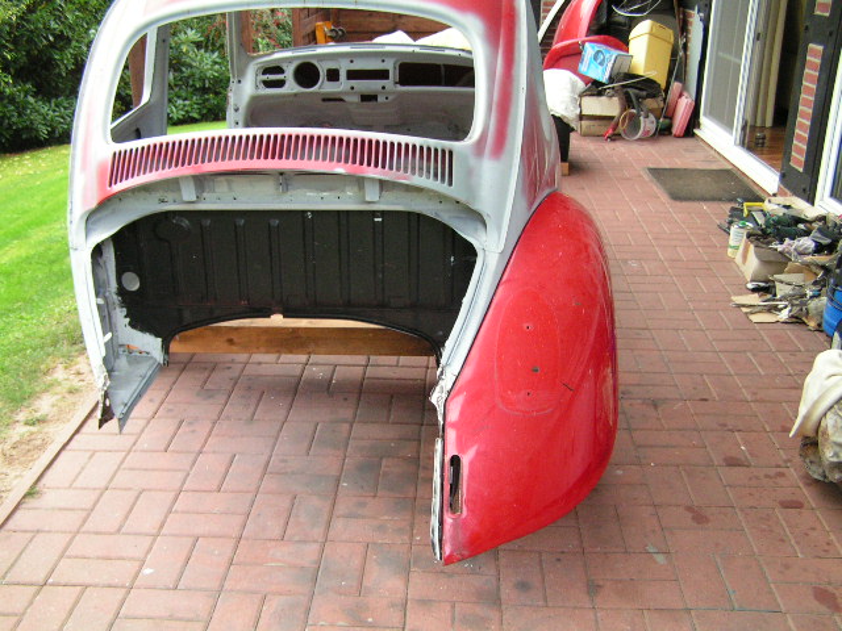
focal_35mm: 38
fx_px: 924
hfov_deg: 49.0
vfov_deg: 37.7
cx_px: 421
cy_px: 316
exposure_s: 1/50
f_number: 2.8
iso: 160
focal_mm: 6.3
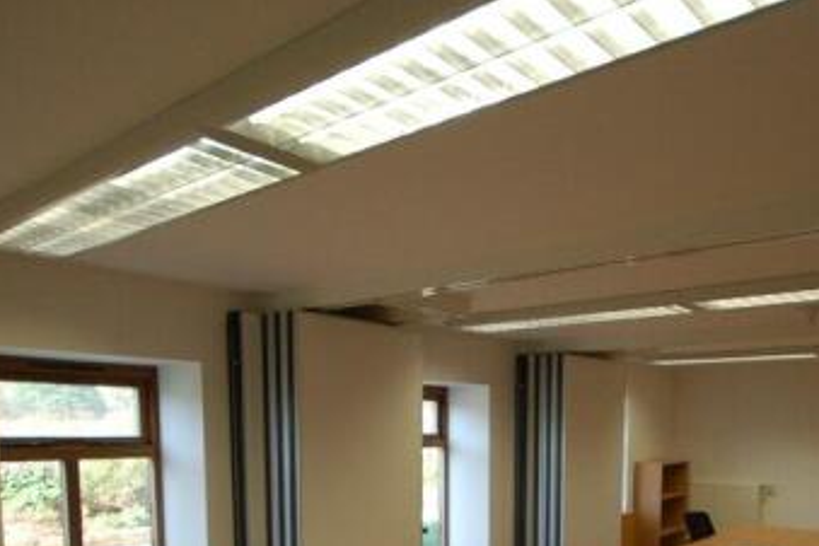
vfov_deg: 41.6
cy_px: 486
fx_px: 660
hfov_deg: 63.0
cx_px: 500
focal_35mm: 29
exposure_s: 1/320
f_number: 4
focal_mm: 10
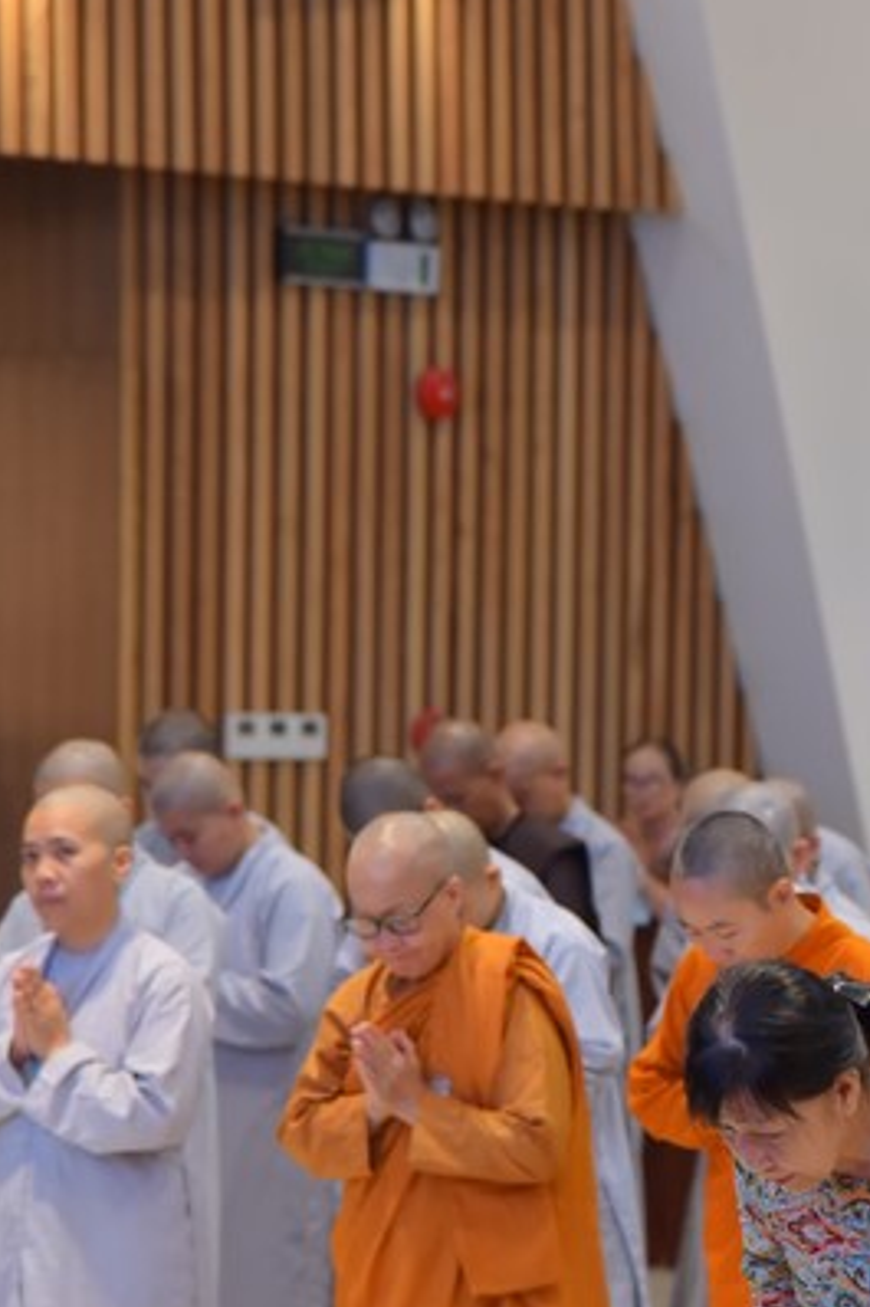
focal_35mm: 196
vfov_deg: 10.5
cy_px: 775
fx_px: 7111
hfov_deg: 7.0
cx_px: 639
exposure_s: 1/125
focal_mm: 120
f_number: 5
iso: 1250
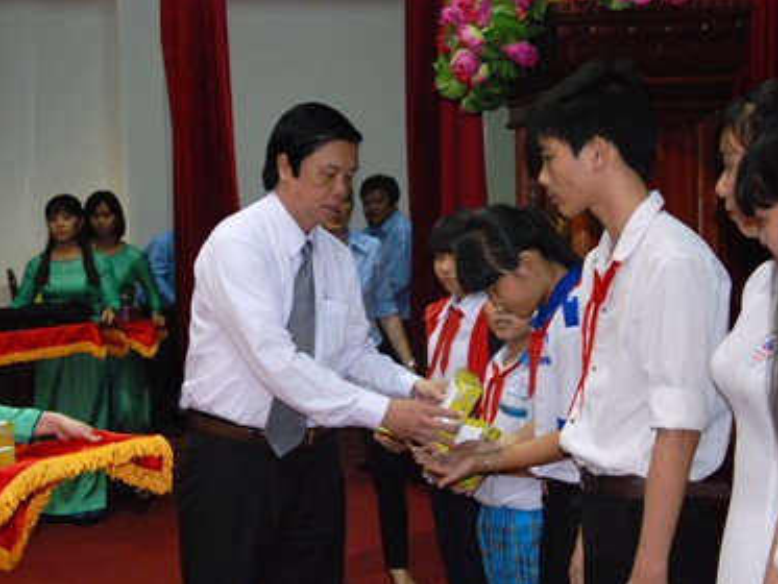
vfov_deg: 22.3
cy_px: 291
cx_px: 375
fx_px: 1484
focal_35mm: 66
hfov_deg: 29.4
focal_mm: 40
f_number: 5.6
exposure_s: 1/60
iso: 1250
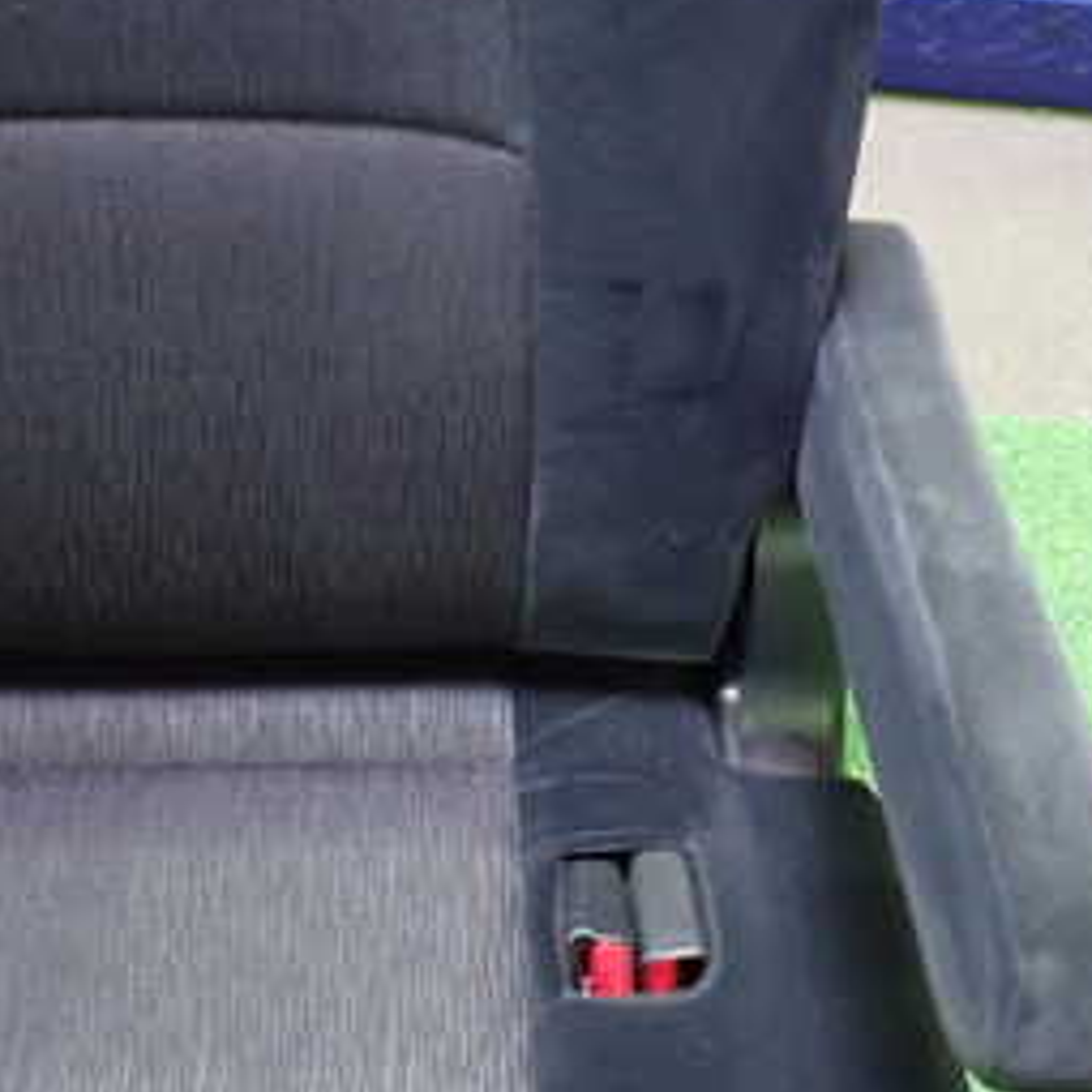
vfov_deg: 32.1
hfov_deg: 32.6
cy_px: 248
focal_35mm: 52
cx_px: 385
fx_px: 1856
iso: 800
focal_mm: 4.5
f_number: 2
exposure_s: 1/30
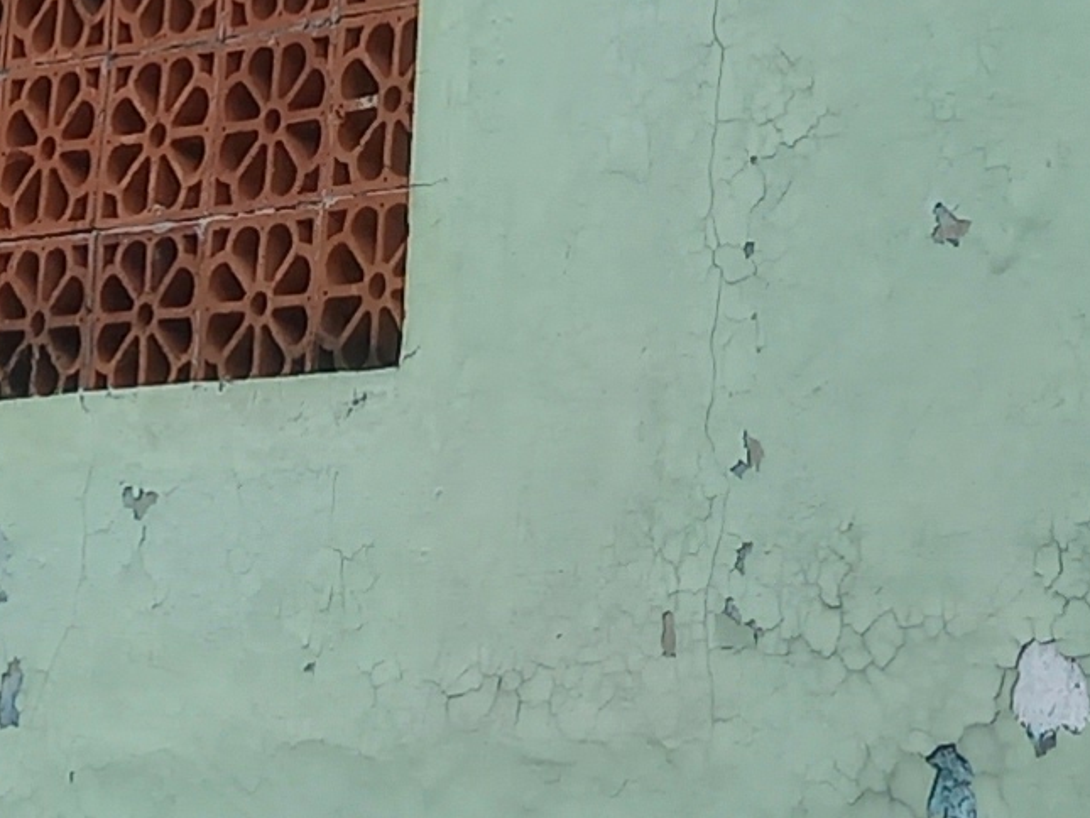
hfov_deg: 12.7
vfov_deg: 9.6
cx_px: 328
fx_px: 4882
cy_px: 189
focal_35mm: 155
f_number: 2
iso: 25
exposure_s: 1/564
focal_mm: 4.6
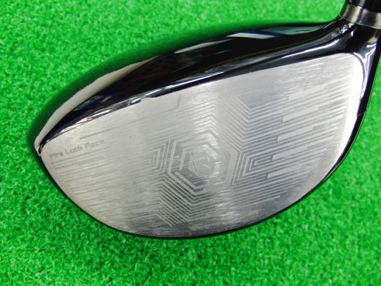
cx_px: 190
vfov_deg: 38.7
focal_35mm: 37
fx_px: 407
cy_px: 143
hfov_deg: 50.1
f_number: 3.6
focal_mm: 6.42
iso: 400
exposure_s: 1/15
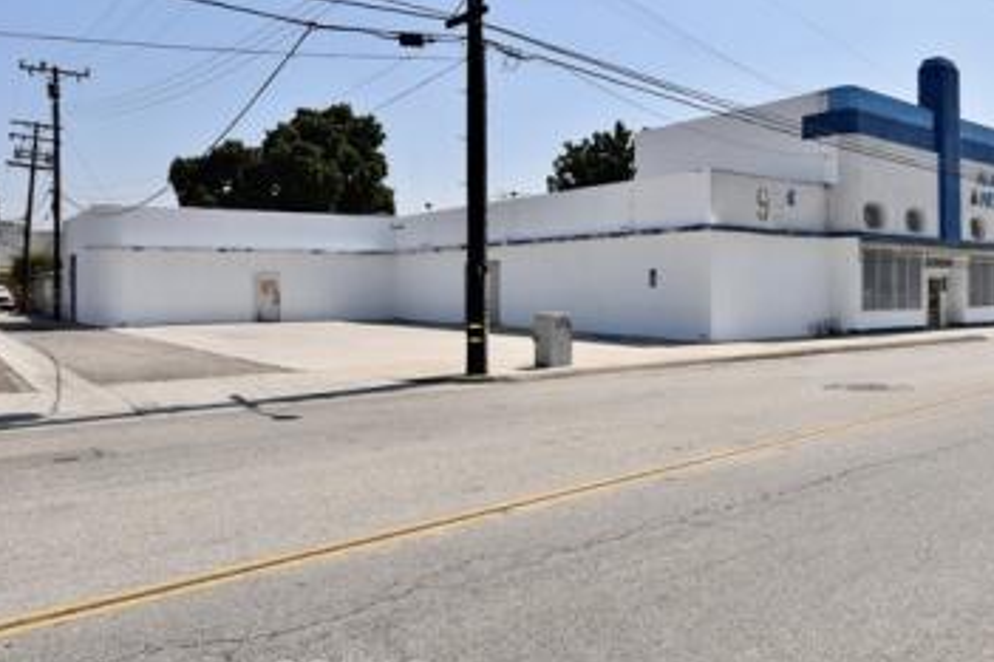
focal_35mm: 32
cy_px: 283
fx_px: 883
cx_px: 622
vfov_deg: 41.0
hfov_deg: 58.0
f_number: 13
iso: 100
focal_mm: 25
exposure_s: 1/200
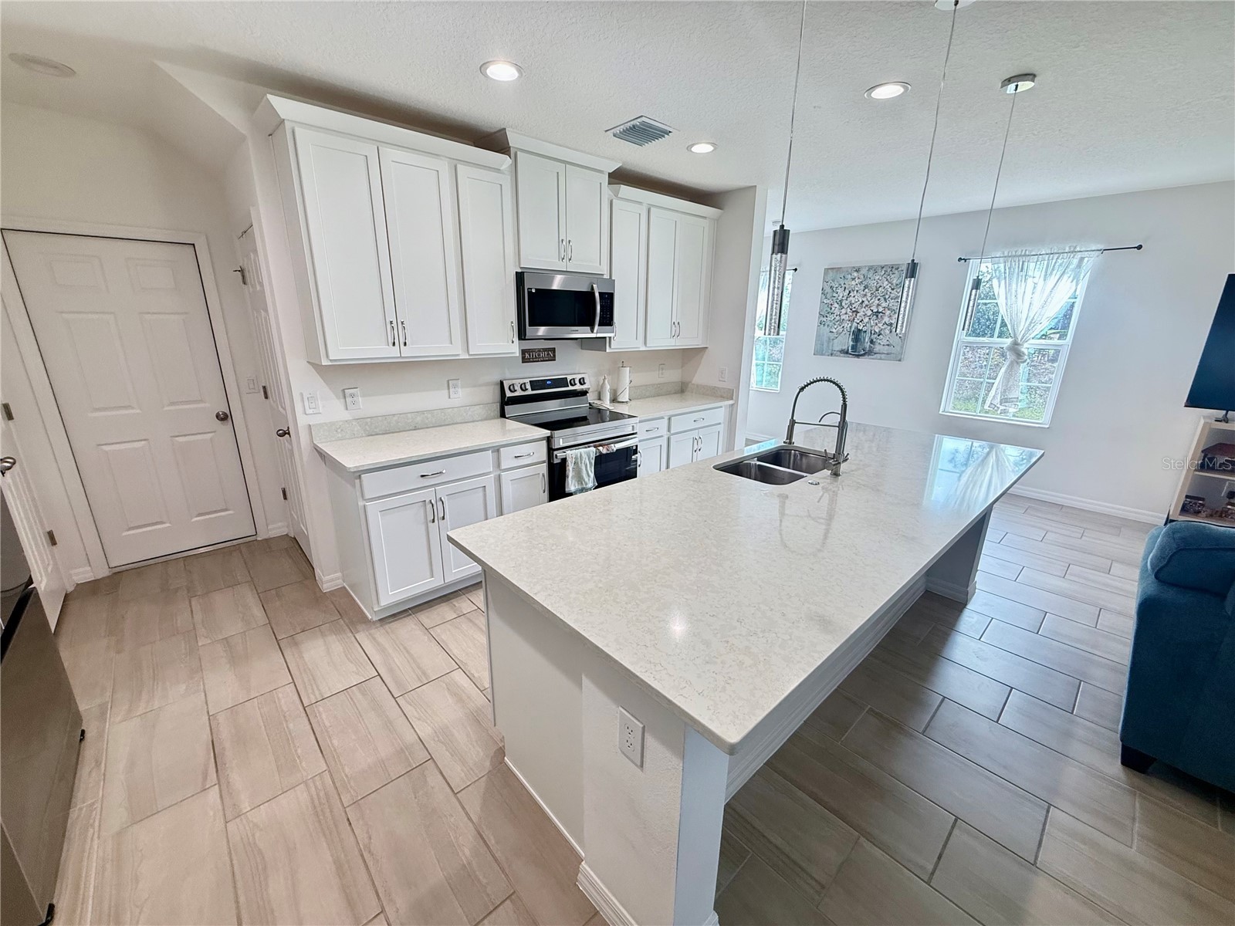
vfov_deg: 85.7
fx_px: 499
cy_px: 463
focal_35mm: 14
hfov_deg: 102.1
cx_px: 618
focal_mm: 2.22
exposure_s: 1/120
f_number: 2.2
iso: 160
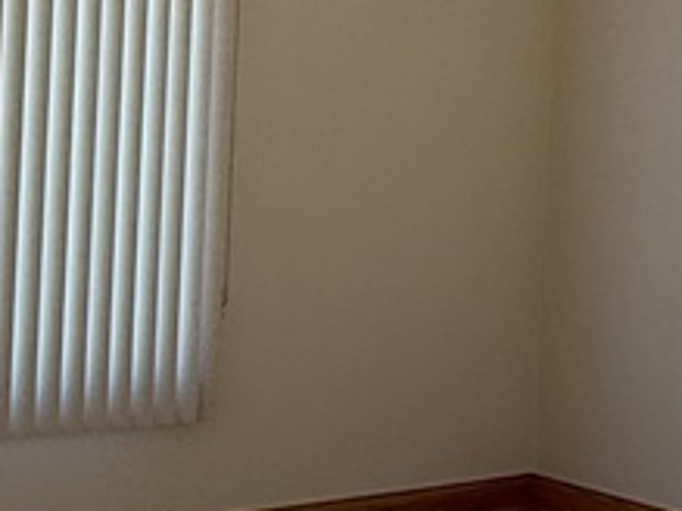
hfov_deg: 21.0
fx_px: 1812
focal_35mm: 92
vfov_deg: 15.9
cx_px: 567
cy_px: 87
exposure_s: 1/132
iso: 64
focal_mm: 2.22
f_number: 2.2
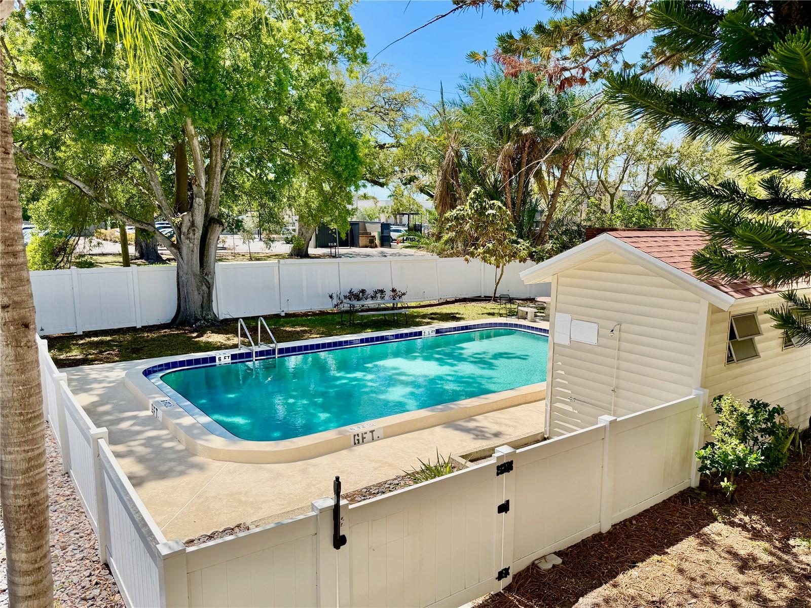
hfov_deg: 71.6
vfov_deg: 56.8
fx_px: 562
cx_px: 406
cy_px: 304
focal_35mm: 24
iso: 80
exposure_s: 1/3584
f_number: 1.78
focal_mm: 6.76
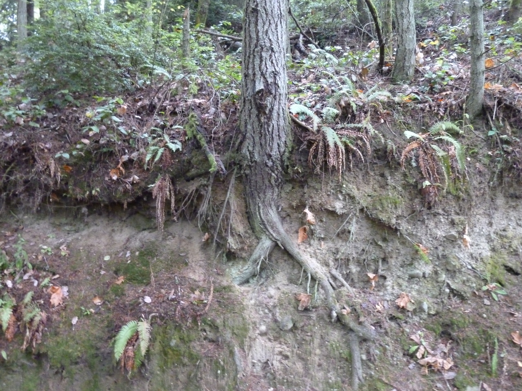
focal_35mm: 25
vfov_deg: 54.9
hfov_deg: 69.4
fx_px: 377
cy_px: 196
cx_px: 261
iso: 800
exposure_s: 1/6
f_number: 3.3
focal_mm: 4.5
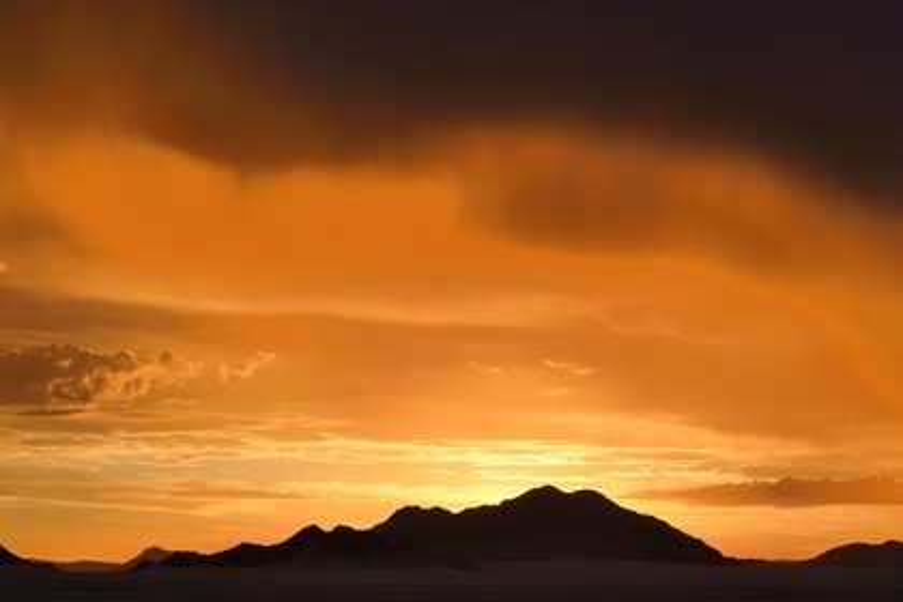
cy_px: 301
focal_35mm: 70
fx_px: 1756
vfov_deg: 19.5
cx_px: 452
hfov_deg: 28.8
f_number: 10
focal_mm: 70
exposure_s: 1/320
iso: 200
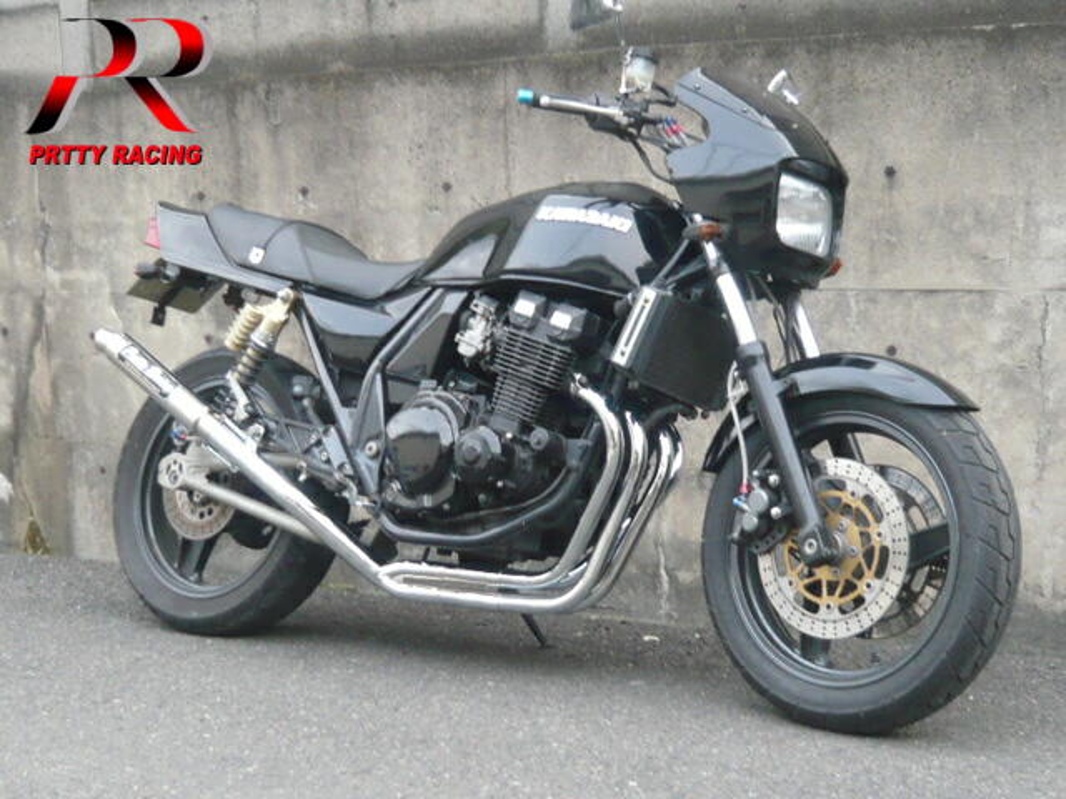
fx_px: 1663
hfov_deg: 35.5
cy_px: 400
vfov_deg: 27.0
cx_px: 533
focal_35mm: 54
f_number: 3.1
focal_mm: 5.8
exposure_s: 1/20
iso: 200
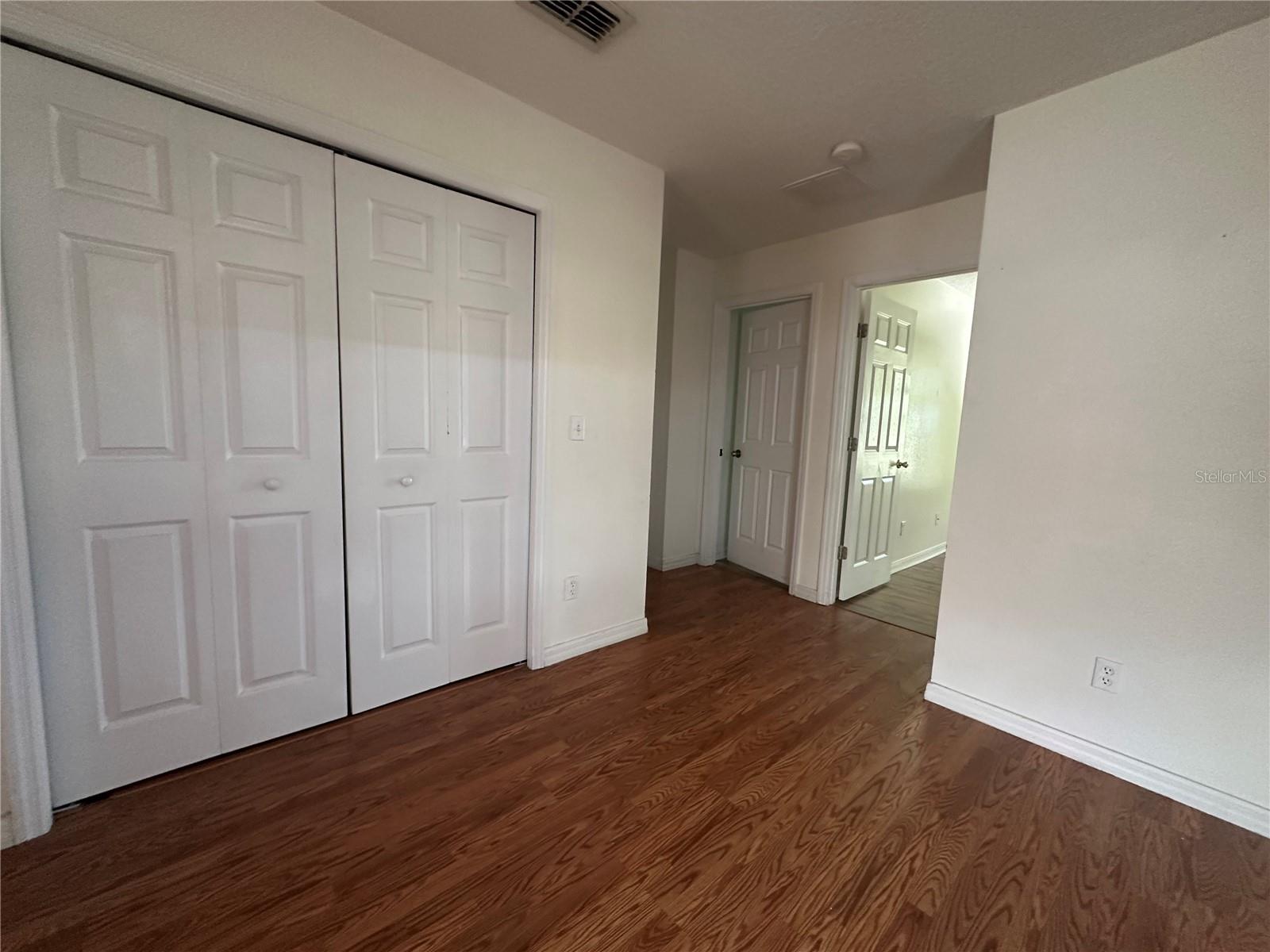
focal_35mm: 14
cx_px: 635
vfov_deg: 85.7
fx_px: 514
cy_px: 476
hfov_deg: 102.1
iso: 400
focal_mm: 2.22
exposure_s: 1/60
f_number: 2.2
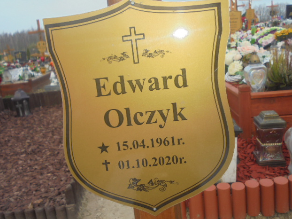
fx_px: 295
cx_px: 146
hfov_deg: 52.6
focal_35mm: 35
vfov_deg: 40.7
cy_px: 108
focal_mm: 6.1
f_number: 4
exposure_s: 1/160
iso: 100
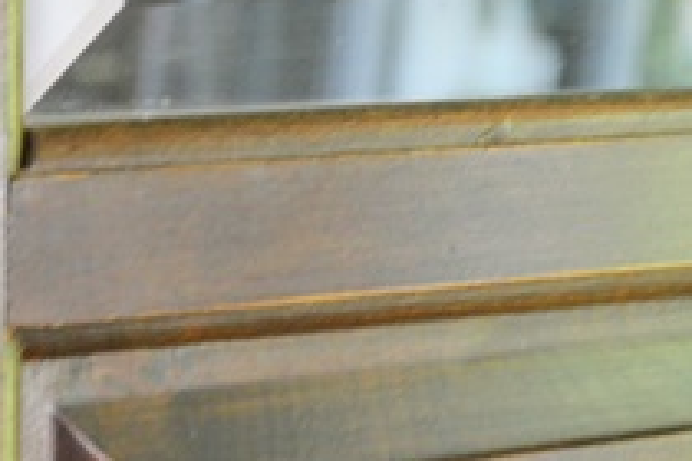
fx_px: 4113
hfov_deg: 9.6
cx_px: 507
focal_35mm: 214
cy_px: -20
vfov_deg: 6.4
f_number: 5.6
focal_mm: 50
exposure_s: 1/30
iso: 1250
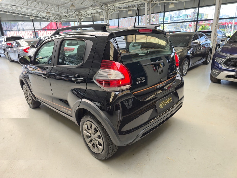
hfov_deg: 73.9
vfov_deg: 58.9
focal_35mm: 23
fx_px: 157
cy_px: 89
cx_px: 118
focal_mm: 6.3
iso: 16
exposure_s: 1/120
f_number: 1.7
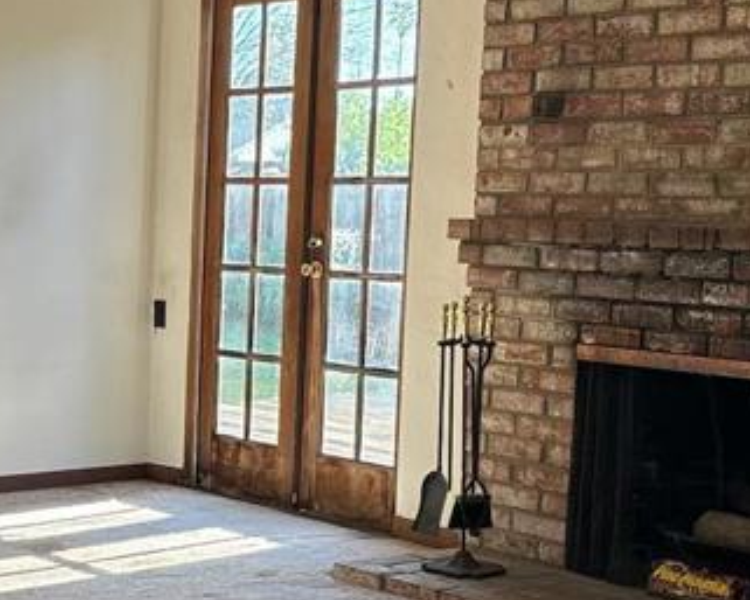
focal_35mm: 81
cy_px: 360
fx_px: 1799
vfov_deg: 18.9
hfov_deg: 22.9
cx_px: 54
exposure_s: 1/135
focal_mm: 5.96
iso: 40
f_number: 1.6
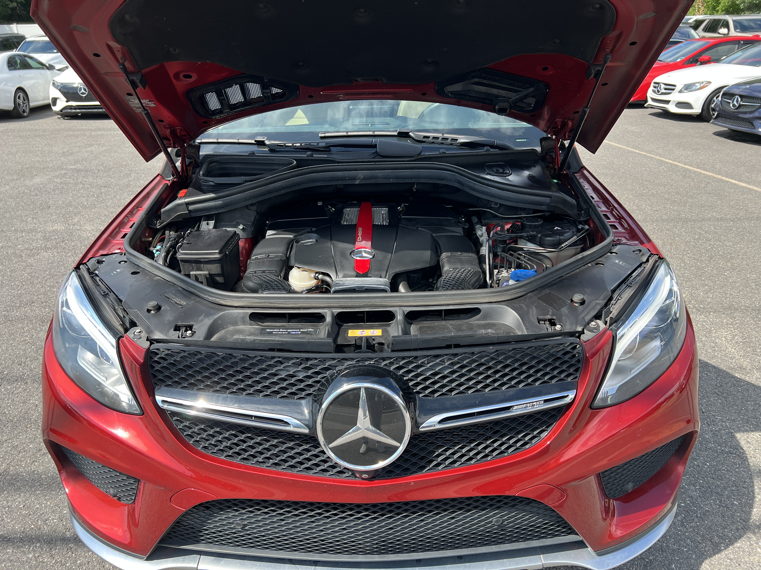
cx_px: 380
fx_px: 572
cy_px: 285
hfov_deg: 67.3
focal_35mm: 26
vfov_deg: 53.1
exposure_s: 1/1159
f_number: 1.5
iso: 50
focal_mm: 5.7
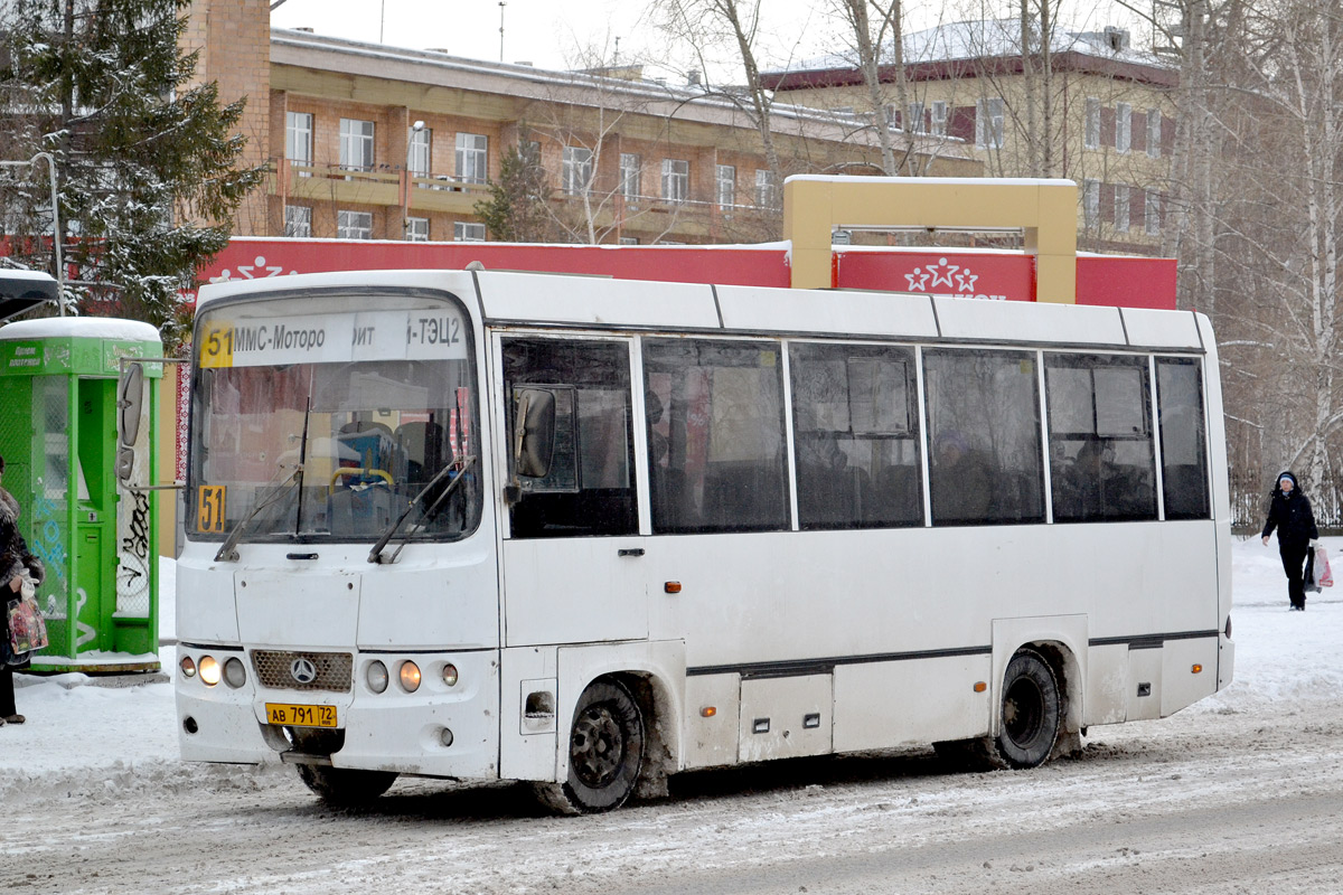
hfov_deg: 24.6
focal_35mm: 82
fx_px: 3077
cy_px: 448
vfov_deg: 16.6
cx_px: 672
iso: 800
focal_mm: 55
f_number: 6.3
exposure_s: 1/400
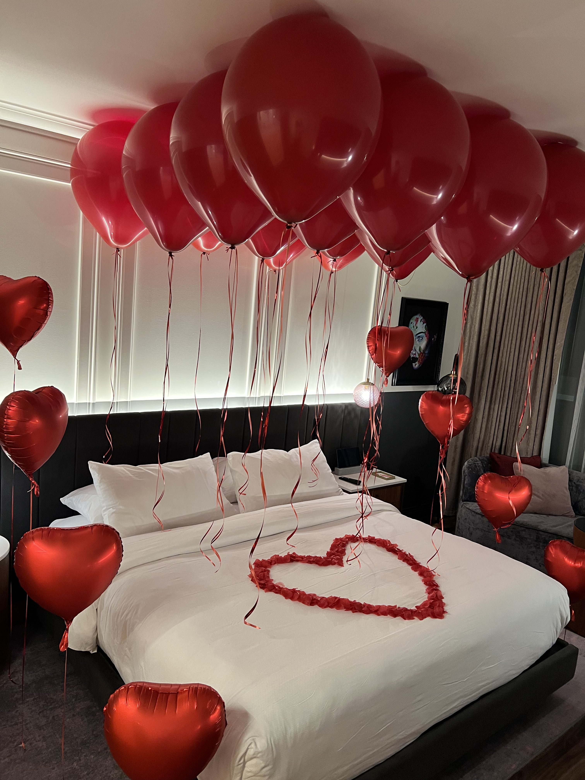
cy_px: 390
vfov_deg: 67.3
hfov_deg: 53.1
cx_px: 292
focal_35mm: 26
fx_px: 586
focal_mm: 5.7
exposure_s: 1/60
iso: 160
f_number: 1.5
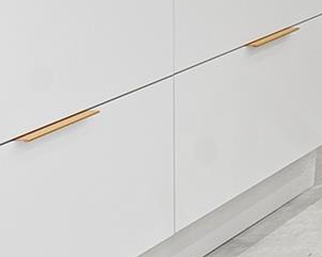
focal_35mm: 115
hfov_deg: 9.8
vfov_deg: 12.3
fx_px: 1096
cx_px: 1087
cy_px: -204
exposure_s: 1/20
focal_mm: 18
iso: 400
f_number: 7.1
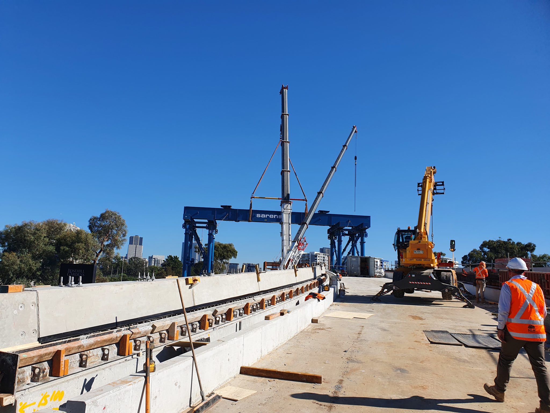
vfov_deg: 53.1
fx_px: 413
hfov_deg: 67.3
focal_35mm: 26
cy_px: 206
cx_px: 275
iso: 50
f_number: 2.4
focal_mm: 4.32
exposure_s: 1/2152
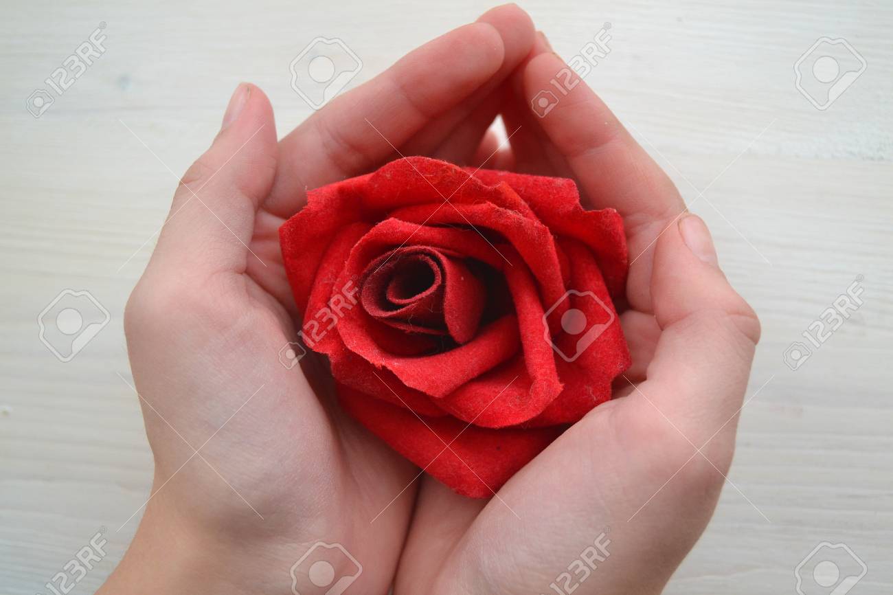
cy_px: 298
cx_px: 446
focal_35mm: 44
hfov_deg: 45.0
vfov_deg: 30.8
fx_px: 1079
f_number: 4.5
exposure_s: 1/50
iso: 800
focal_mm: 29
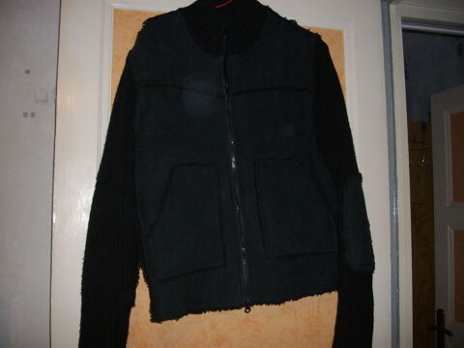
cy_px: 174
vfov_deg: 38.7
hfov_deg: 50.1
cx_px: 232
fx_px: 496
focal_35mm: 37
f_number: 2.8
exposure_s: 1/50
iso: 160
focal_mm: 6.2
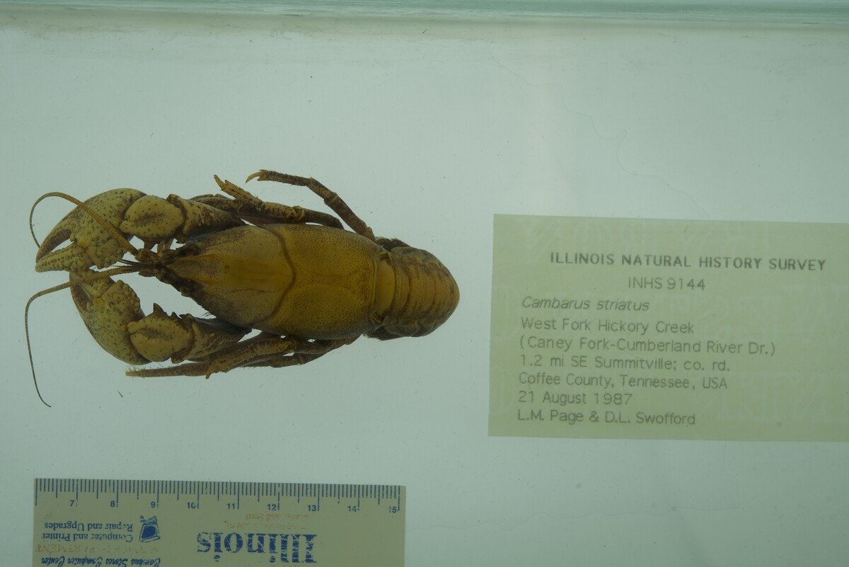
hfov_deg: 33.4
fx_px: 1415
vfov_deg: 22.6
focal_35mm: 60
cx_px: 424
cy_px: 284
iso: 50
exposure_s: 1/60
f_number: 10
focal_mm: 60
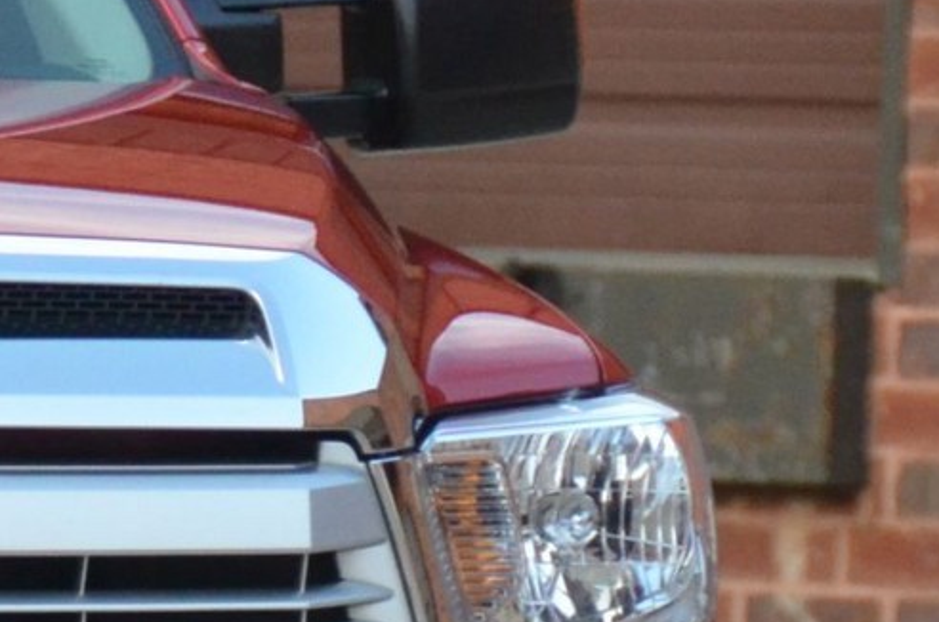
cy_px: 565
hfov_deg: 2.3
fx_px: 23794
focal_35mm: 914
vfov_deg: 1.5
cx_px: -1141
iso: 1600
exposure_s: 1/500
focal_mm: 120
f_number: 5.3
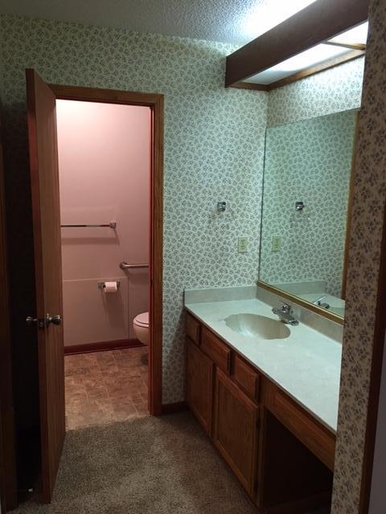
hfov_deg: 48.2
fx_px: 431
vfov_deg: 61.7
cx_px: 193
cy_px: 257
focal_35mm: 29
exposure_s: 1/15
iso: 64
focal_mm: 4.15
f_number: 2.2
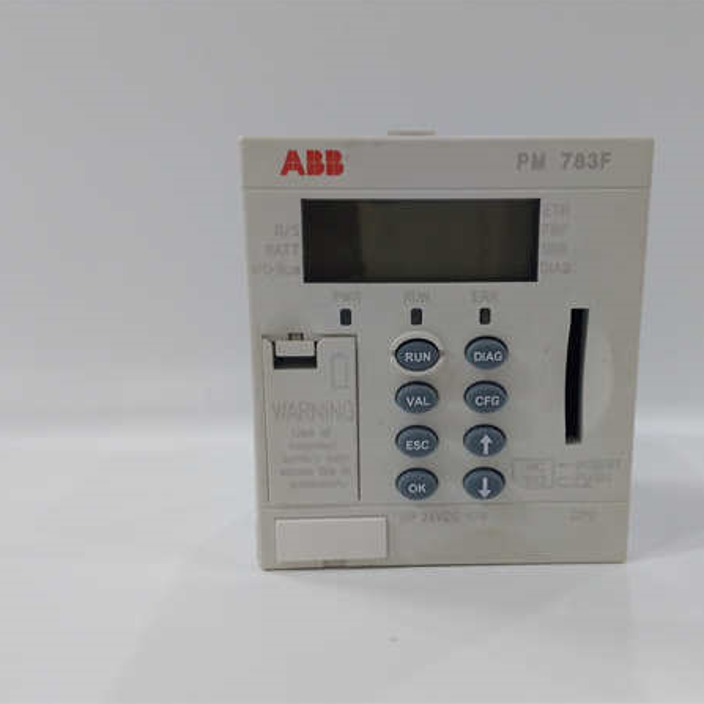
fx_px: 736
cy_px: 351
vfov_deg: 51.1
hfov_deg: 50.8
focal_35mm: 32
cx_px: 419
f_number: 2
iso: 188
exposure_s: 1/33
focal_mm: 3.79
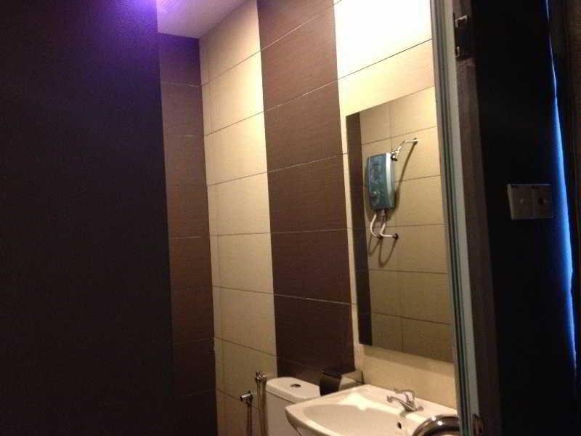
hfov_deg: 52.6
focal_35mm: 35
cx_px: 290
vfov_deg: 40.7
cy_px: 218
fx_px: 587
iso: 500
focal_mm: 4.28
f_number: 2.4
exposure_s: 1/15
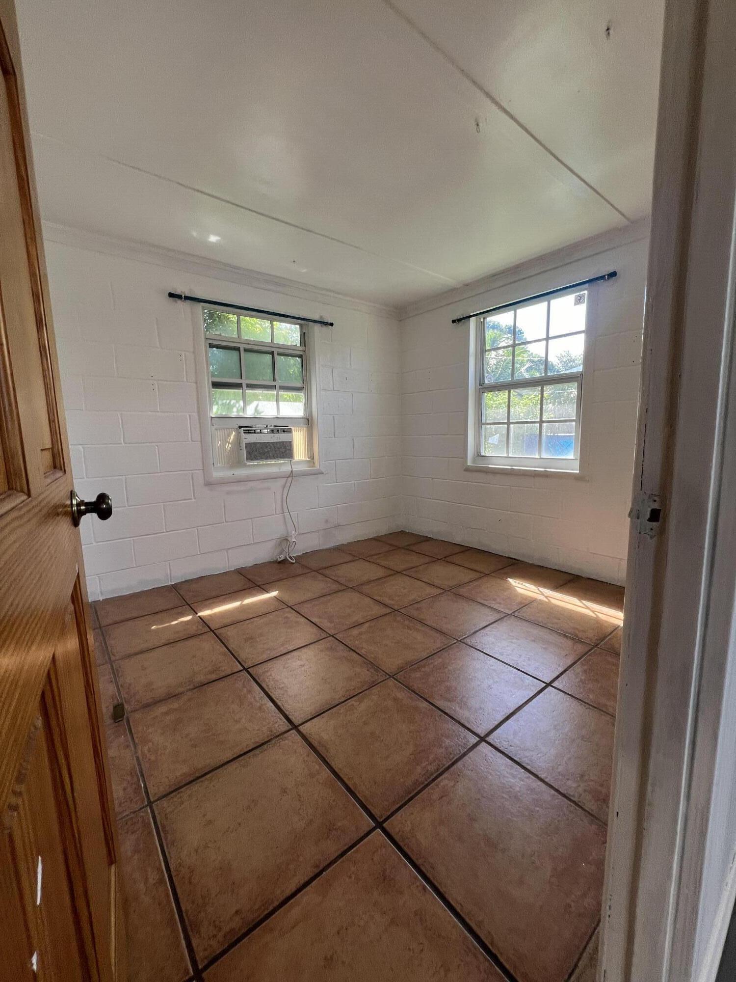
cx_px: 368
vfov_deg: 106.2
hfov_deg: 89.9
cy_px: 491
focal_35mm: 13
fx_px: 369
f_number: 1.8
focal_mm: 1.57
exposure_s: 1/99
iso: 64
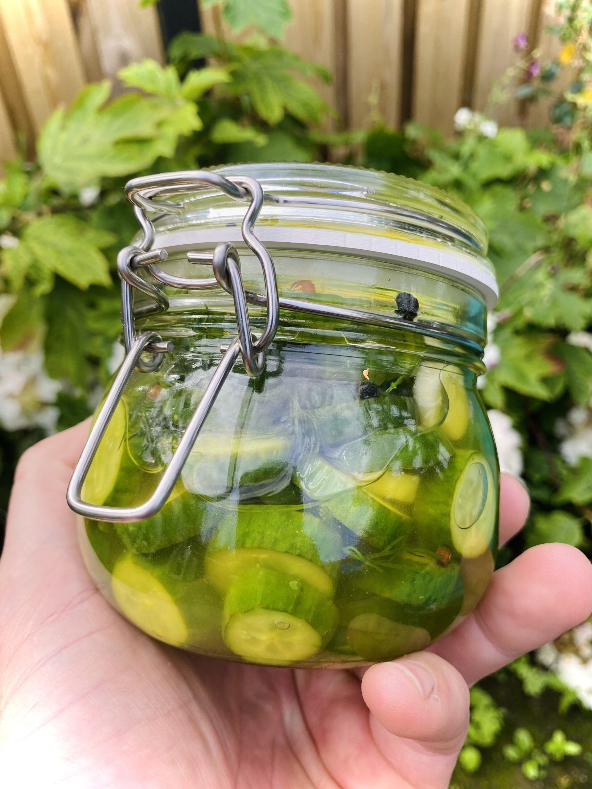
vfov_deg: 67.3
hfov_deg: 53.1
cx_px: 296
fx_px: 593
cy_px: 394
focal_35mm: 26
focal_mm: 4.25
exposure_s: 1/477
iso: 32
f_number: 1.8
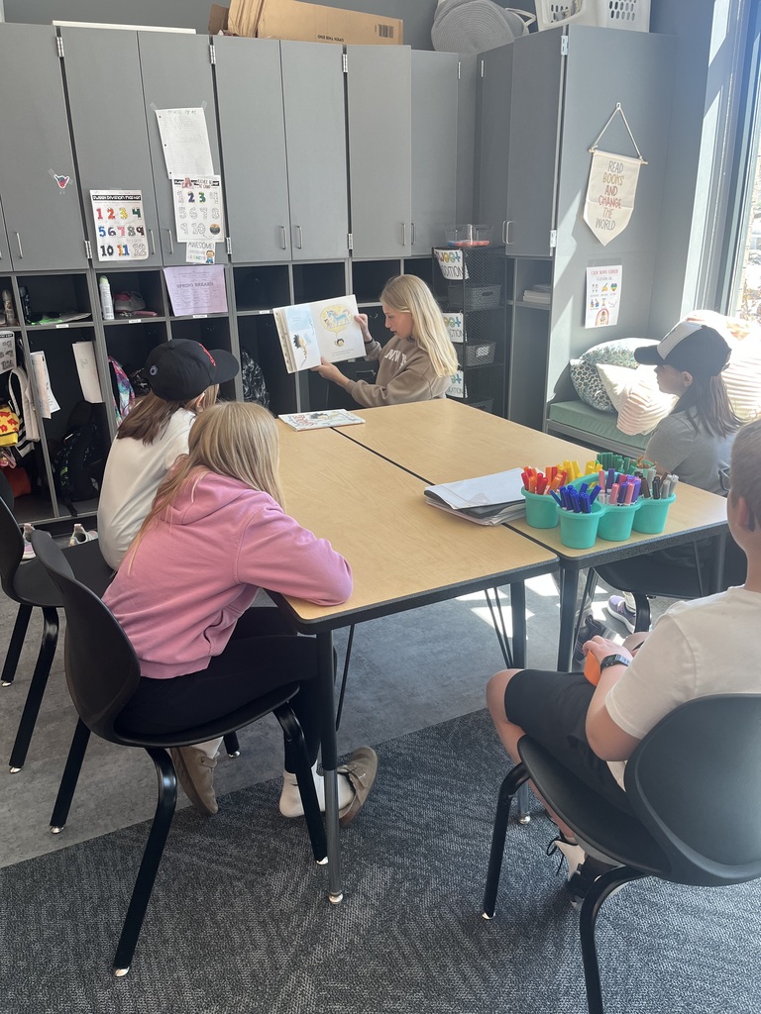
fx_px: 762
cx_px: 380
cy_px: 507
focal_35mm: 26
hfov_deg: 53.1
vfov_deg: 67.3
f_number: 1.6
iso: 80
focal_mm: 5.1
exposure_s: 1/120
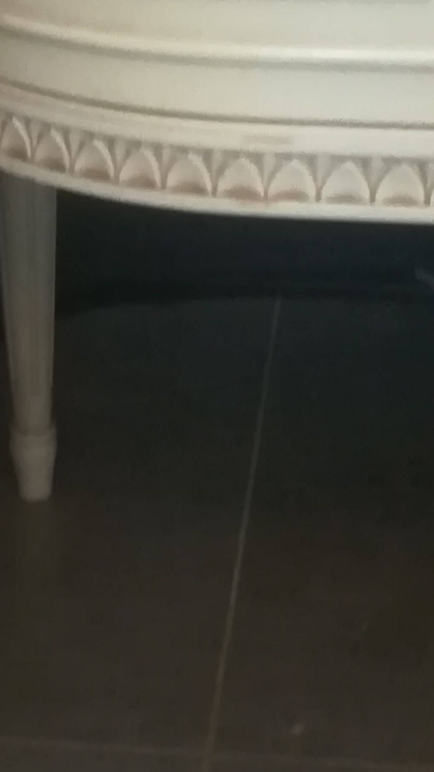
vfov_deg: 19.0
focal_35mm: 109
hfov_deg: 11.1
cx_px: 110
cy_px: -15
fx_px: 2230
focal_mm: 3.83
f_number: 2.2
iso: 640
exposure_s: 1/14.3
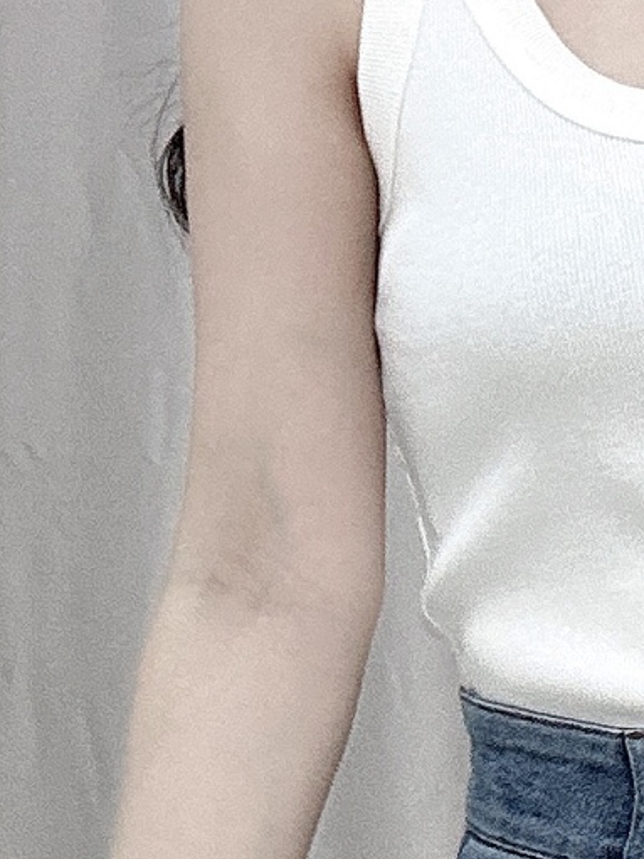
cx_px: 705
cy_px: 499
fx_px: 2680
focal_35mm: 108
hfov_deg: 13.4
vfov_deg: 18.2
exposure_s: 1/50
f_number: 1.9
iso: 80
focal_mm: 2.69
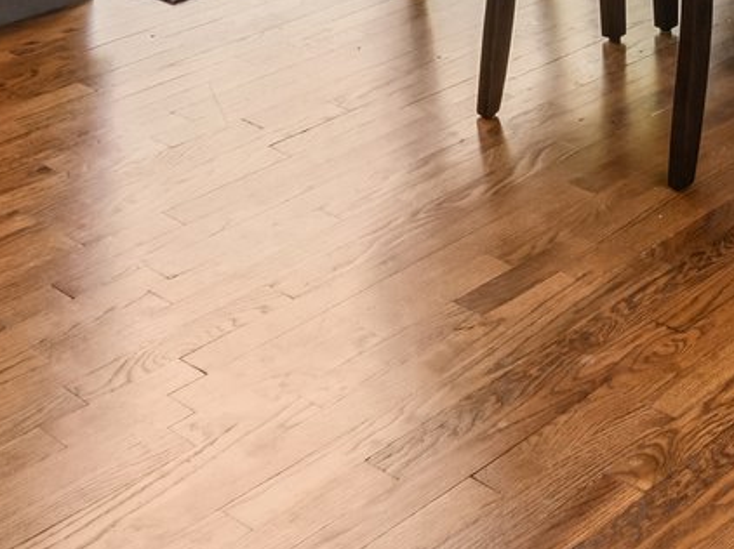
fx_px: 1780
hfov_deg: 22.9
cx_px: 612
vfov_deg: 14.3
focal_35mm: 84
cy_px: -588
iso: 160
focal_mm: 18
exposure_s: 1/8
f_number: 8
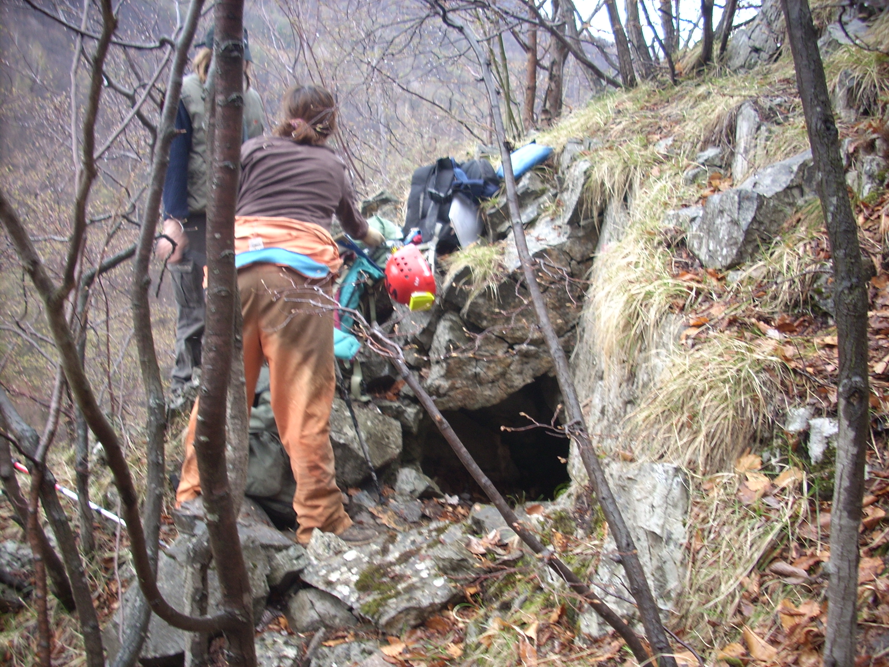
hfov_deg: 50.1
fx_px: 950
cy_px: 334
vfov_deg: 38.7
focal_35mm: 37
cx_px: 444
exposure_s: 1/42.4
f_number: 2.8
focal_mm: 6.2
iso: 64
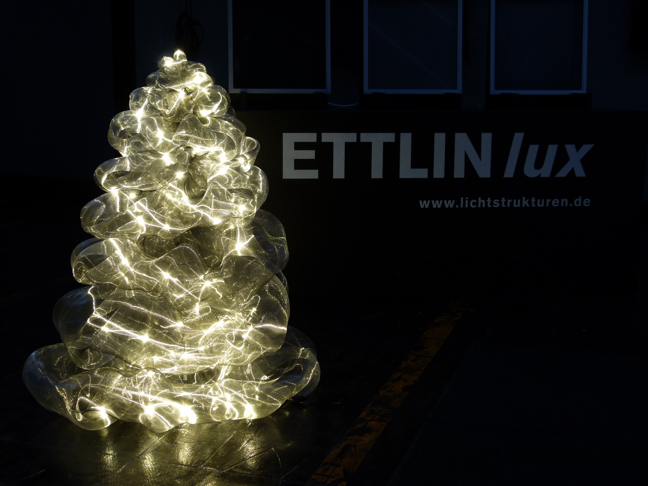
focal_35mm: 48
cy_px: 243
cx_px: 324
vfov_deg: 30.3
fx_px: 899
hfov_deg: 39.7
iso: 100
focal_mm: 8.7
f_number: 3.6
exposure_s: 3.2
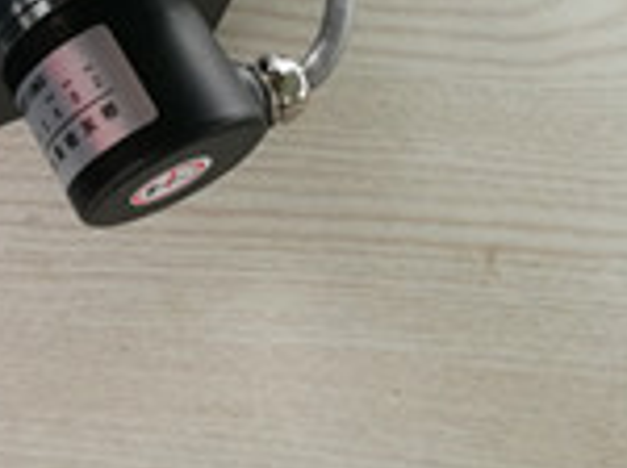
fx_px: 1139
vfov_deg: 22.5
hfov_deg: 27.5
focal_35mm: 63
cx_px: -100
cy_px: 29
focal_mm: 4.5
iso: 250
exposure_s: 1/33.3
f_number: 2.2
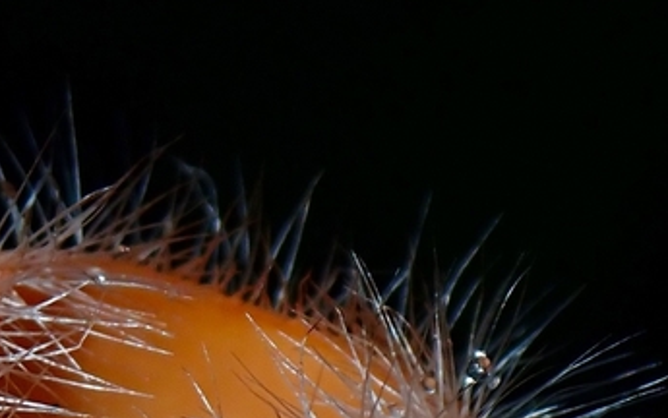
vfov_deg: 3.7
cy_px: 566
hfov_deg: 6.0
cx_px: 114
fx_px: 6375
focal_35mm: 350
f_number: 6.3
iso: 200
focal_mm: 18
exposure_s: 1/200
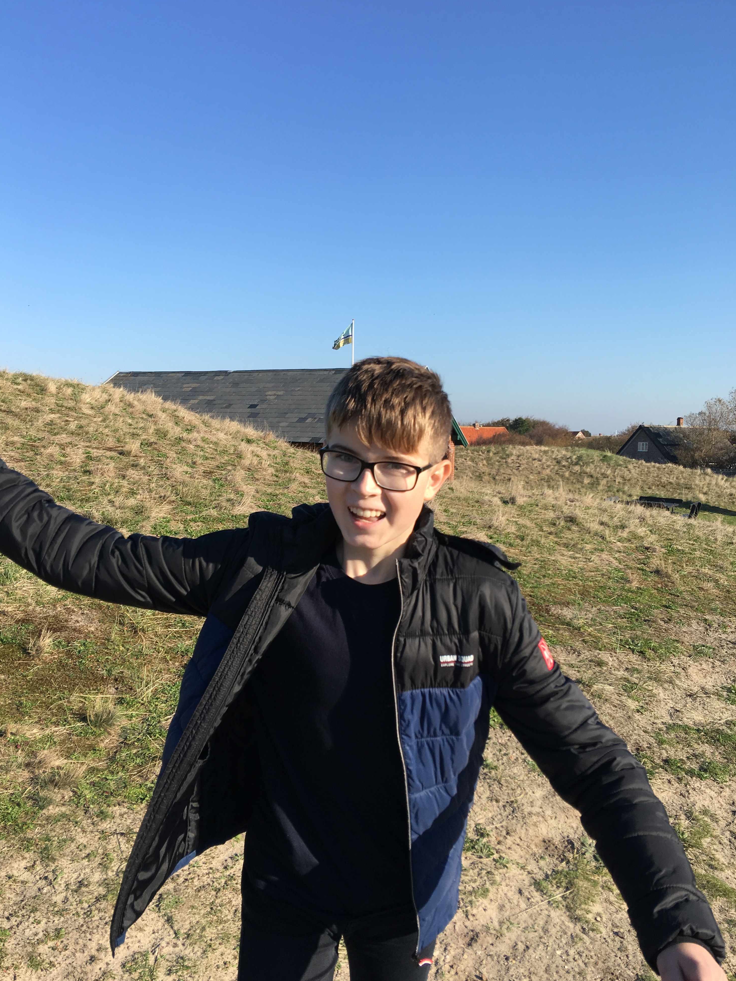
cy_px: 493
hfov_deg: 46.8
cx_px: 359
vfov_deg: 60.0
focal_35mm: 30
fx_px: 851
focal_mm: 4.15
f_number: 2.2
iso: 25
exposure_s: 1/1012
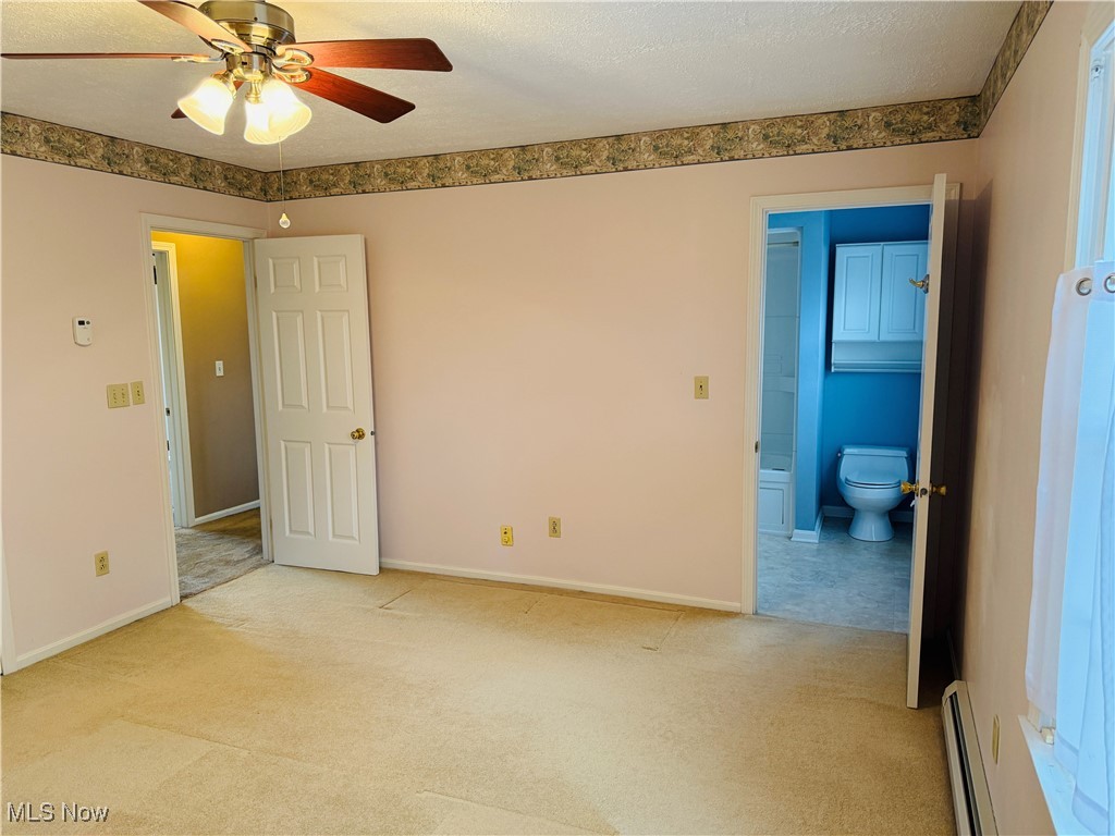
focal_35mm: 24
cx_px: 558
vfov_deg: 56.8
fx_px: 773
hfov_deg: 71.6
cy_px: 418
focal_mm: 6.76
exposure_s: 1/120
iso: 320
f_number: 1.78
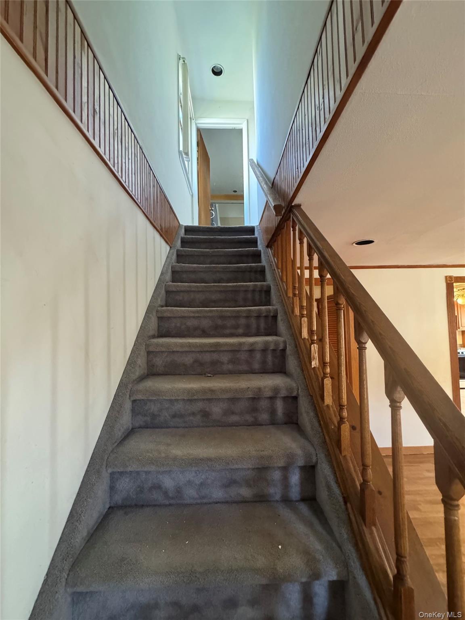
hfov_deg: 85.7
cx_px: 232
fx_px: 251
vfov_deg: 102.1
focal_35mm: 14
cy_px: 310
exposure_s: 1/60
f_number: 2.2
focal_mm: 2.22
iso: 1250
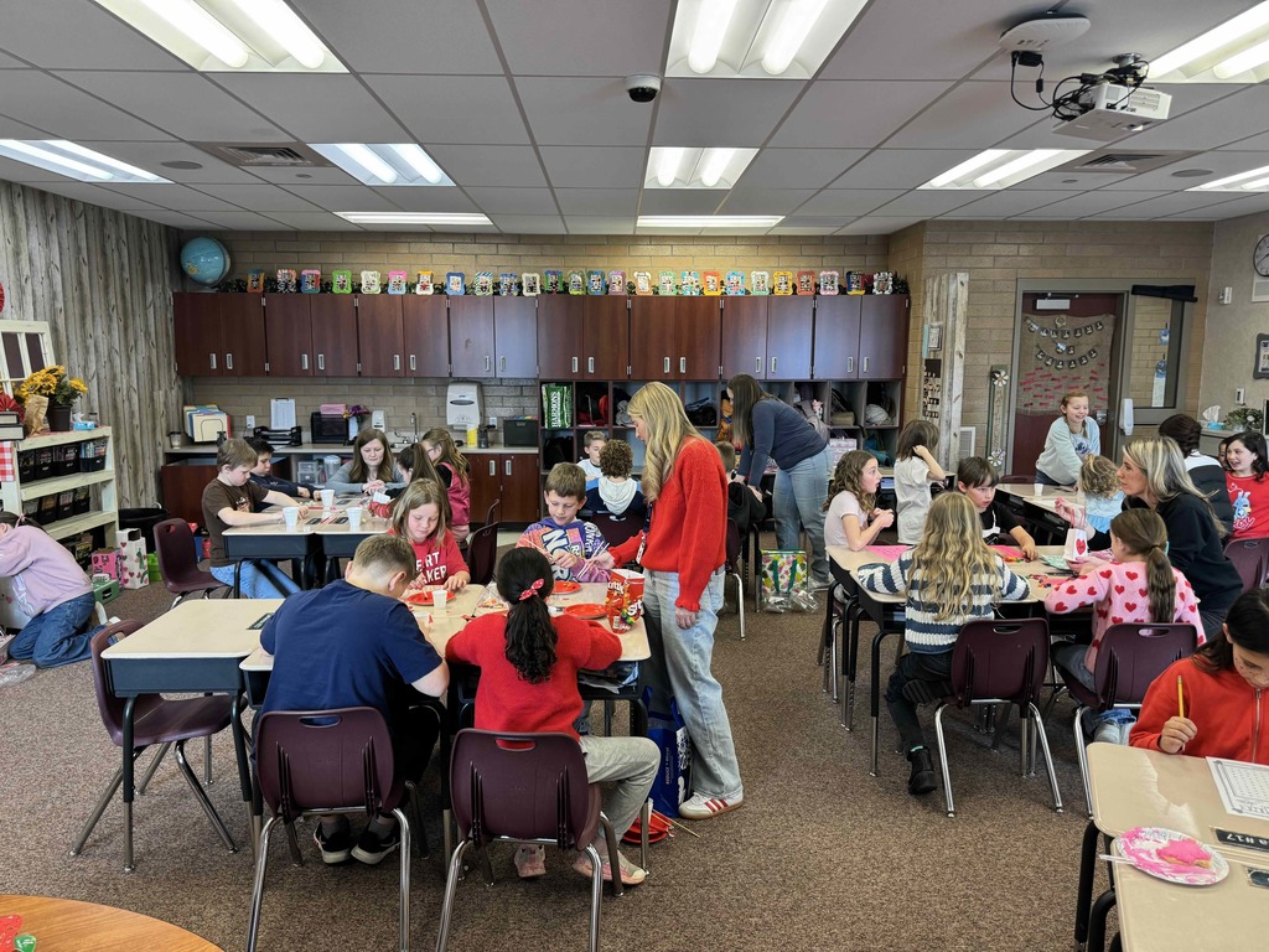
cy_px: 476
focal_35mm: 24
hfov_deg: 71.6
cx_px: 634
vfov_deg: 56.8
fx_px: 880
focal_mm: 6.76
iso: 200
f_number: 1.78
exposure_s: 1/60
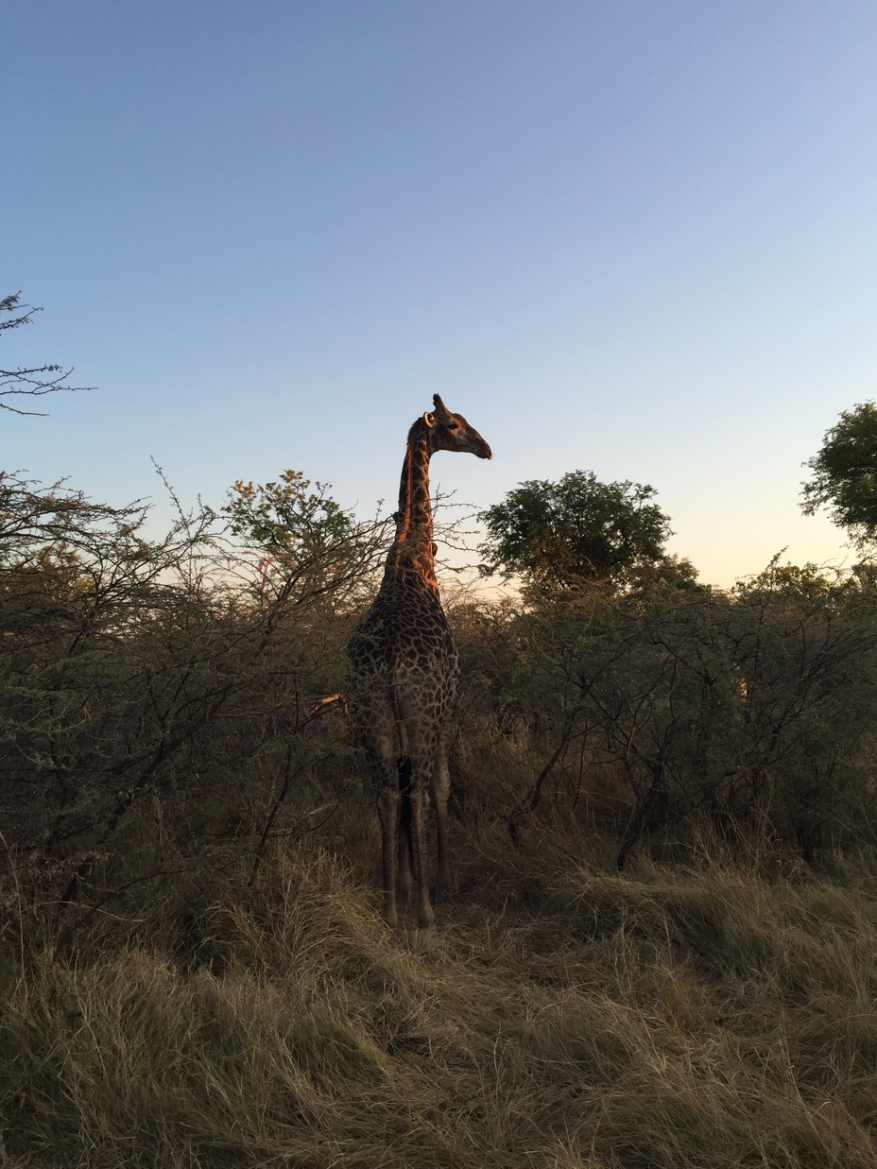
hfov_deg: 46.8
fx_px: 1013
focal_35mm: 30
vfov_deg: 60.0
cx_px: 433
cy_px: 577
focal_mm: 4.15
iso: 32
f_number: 2.2
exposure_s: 1/314
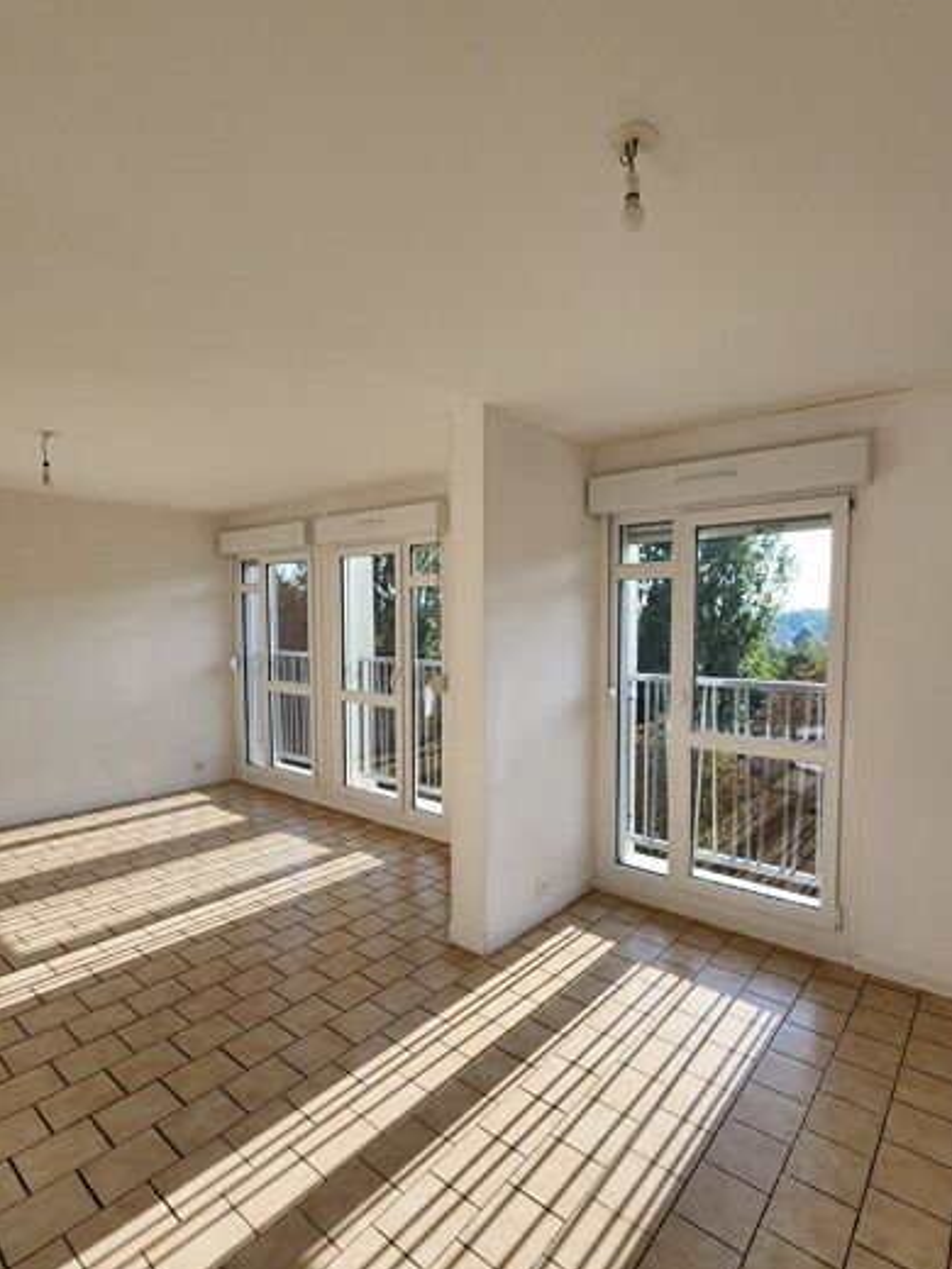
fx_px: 587
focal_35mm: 16
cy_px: 661
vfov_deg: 94.4
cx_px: 542
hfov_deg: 77.7
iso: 50
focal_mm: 2.2
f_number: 2.2
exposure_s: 1/671
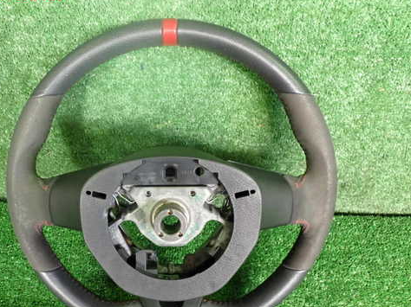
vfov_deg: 37.6
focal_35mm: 38
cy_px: 178
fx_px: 451
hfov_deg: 48.7
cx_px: 164
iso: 640
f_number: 2.3
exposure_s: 1/30
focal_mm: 5.4
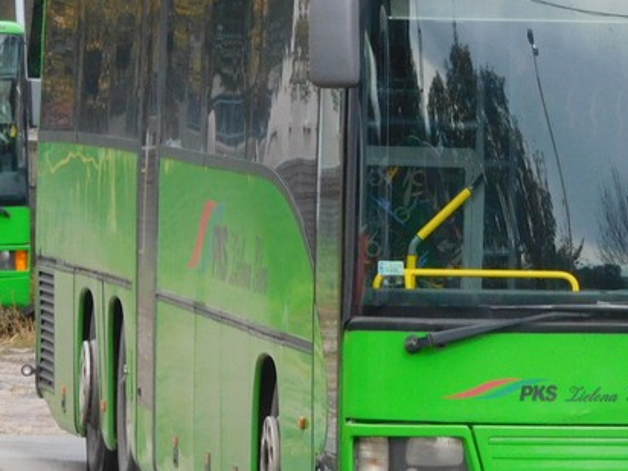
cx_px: 527
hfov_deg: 4.0
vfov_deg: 3.0
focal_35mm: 491
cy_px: 237
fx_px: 8908
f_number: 5.5
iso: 220
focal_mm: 40.1
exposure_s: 1/250
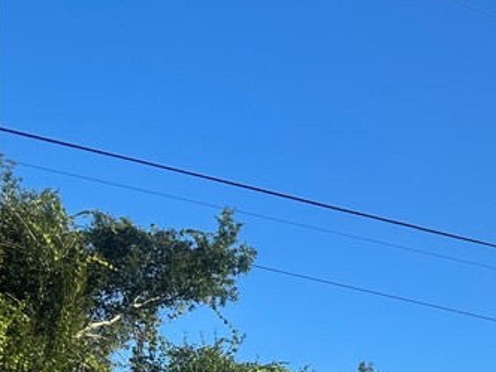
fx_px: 1060
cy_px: 535
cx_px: 760
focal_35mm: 74
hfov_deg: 21.6
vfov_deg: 18.0
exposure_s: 1/3155
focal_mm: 6.86
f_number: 1.78
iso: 80
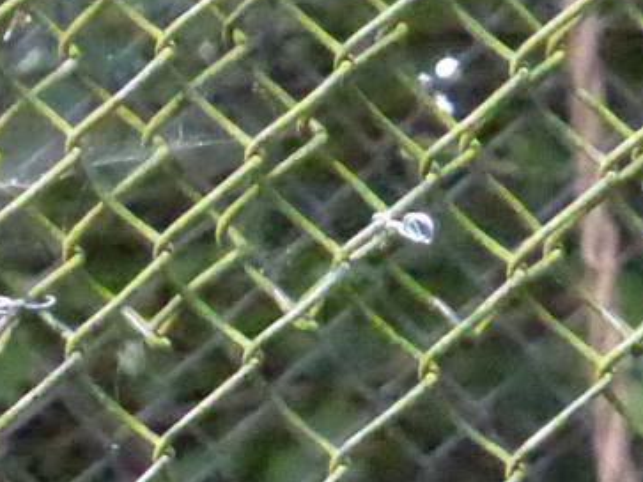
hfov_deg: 1.1
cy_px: 698
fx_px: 34817
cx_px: 443
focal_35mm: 1875
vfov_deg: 0.8
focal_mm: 68.9
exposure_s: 1/100
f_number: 5.9
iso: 3200
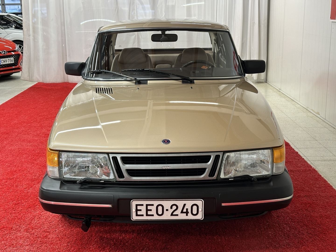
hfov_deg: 39.7
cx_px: 168
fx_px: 466
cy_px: 126
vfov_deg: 30.3
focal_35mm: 48
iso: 64
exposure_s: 1/50
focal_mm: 6.86
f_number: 1.78
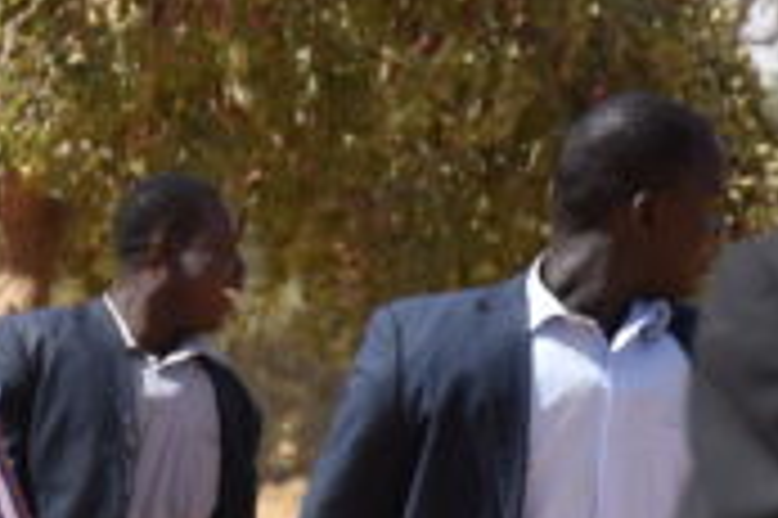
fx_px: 8938
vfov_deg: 3.3
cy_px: 1000
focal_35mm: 414
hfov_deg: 4.9
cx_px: -760
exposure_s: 1/500
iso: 160
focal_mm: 62
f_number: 8
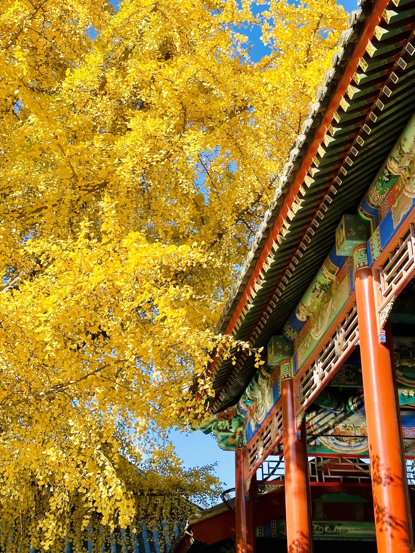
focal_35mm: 48
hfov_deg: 30.3
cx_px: 208
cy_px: 276
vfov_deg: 39.7
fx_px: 767
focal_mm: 6.86
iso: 64
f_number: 1.78
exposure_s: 1/1721
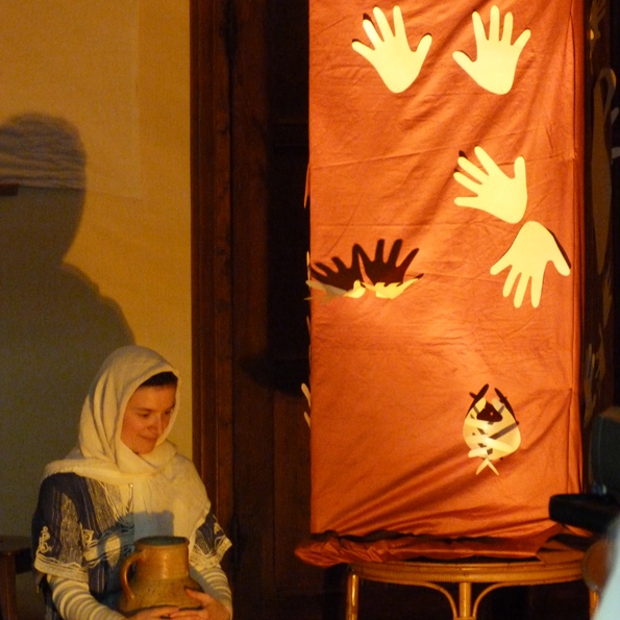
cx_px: 308
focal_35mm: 157
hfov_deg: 11.1
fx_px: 3181
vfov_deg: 11.1
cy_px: 257
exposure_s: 1/8
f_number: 3.6
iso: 800
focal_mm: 23.8
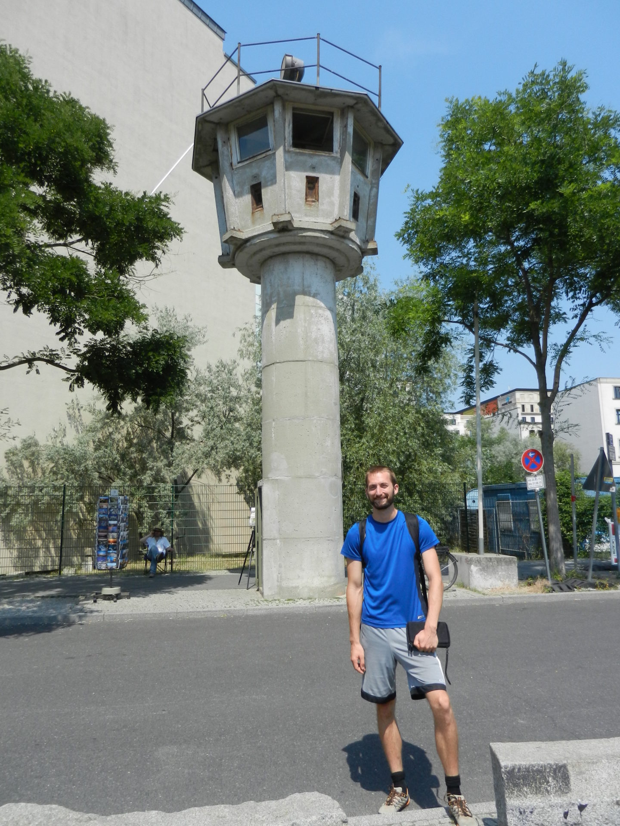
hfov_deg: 54.9
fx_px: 597
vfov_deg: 69.4
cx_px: 310
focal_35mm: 25
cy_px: 413
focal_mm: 4.5
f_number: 3.5
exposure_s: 1/1600
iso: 160
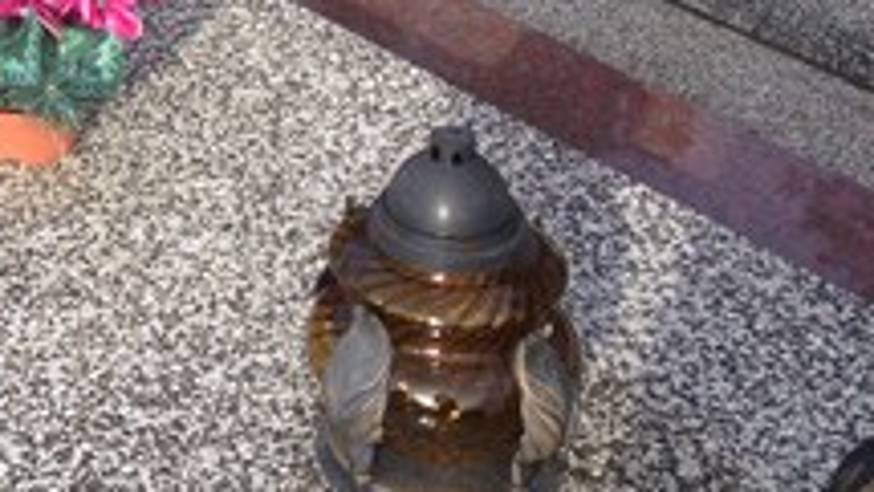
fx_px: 2480
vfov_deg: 11.0
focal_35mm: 107
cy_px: -199
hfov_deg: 18.6
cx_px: -252
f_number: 2.4
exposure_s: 1/547
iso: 50
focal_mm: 4.12
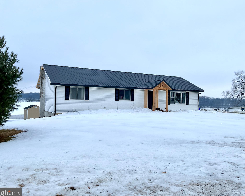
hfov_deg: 57.2
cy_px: 98
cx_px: 123
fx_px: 225
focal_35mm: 31
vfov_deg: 47.1
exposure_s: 1/198
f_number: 1.8
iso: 16
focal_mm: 3
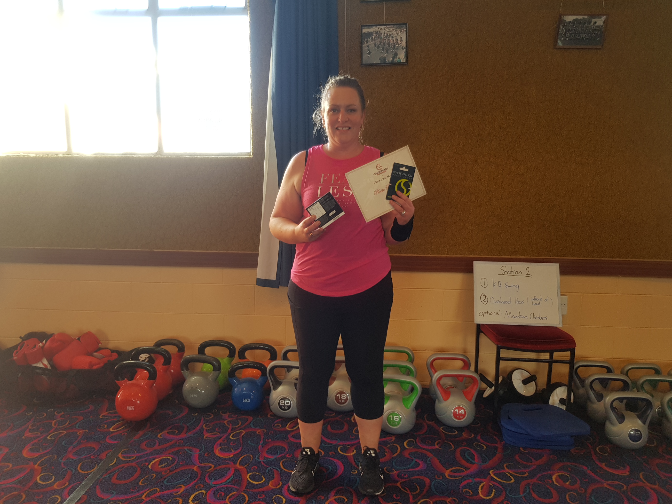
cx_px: 338
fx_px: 524
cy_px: 251
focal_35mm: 27
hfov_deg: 65.3
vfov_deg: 51.4
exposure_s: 1/50
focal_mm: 4.3
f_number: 1.7
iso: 50
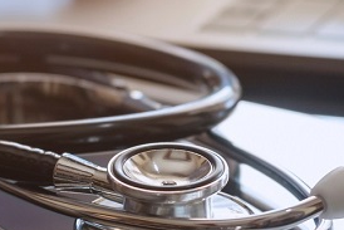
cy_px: 96
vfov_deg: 4.2
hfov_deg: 6.3
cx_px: 166
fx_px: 3136
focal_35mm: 328
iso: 200
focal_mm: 50
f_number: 2.8
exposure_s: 1/100
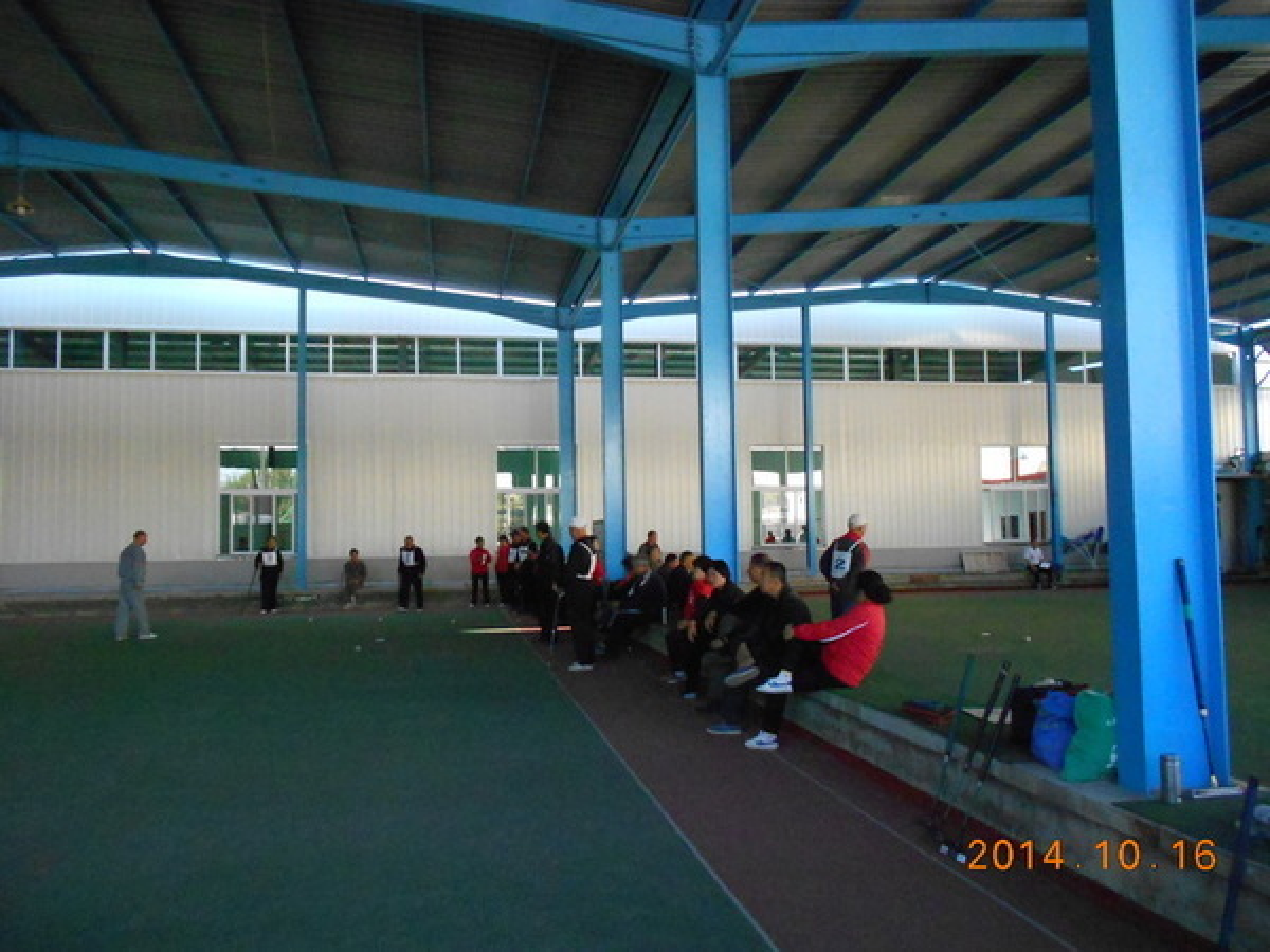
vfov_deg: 53.1
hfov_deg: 67.3
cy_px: 476
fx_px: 954
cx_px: 635
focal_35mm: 26
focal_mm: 4.6
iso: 800
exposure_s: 1/320
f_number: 3.2
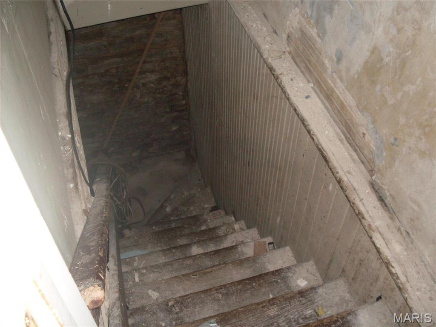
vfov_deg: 37.7
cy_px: 164
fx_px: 479
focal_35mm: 38
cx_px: 218
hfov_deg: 49.0
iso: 100
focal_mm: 6.3
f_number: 2.8
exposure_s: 1/45
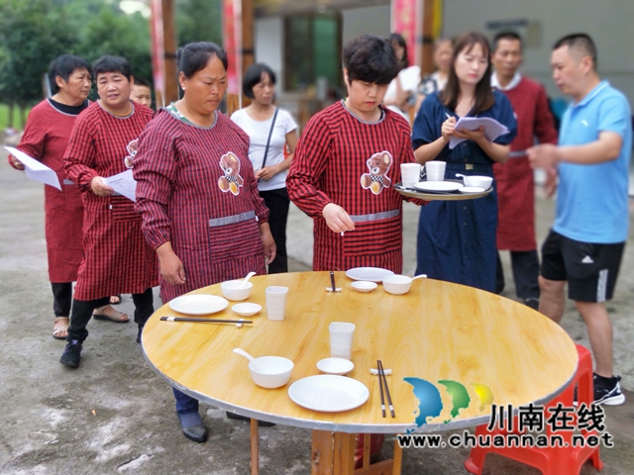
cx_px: 317
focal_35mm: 25
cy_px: 238
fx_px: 458
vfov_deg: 54.9
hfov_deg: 69.4
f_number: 1.7
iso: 64
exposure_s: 1/853
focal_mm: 4.28
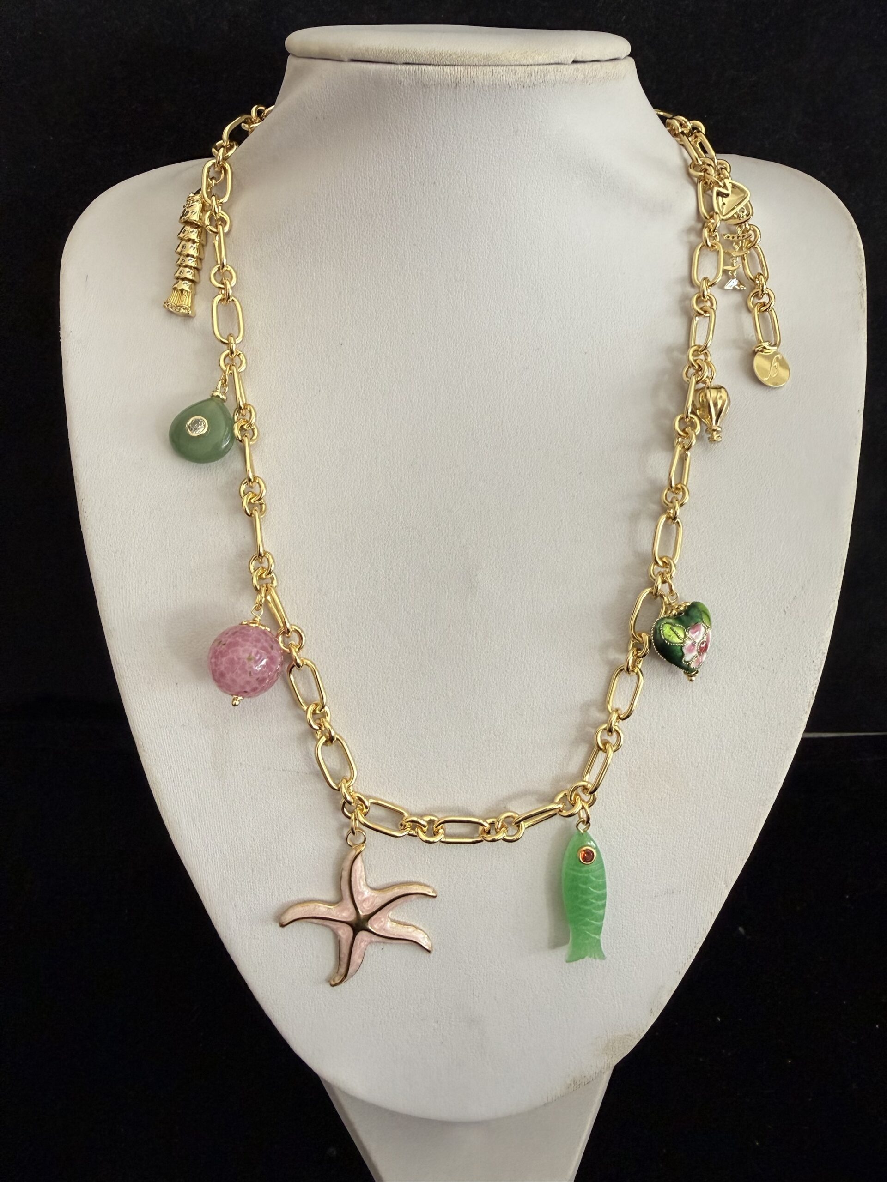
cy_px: 591
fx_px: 820
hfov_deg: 56.8
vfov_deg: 71.6
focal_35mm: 24
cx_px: 444
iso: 200
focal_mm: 2.22
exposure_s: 1/99
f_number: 2.2
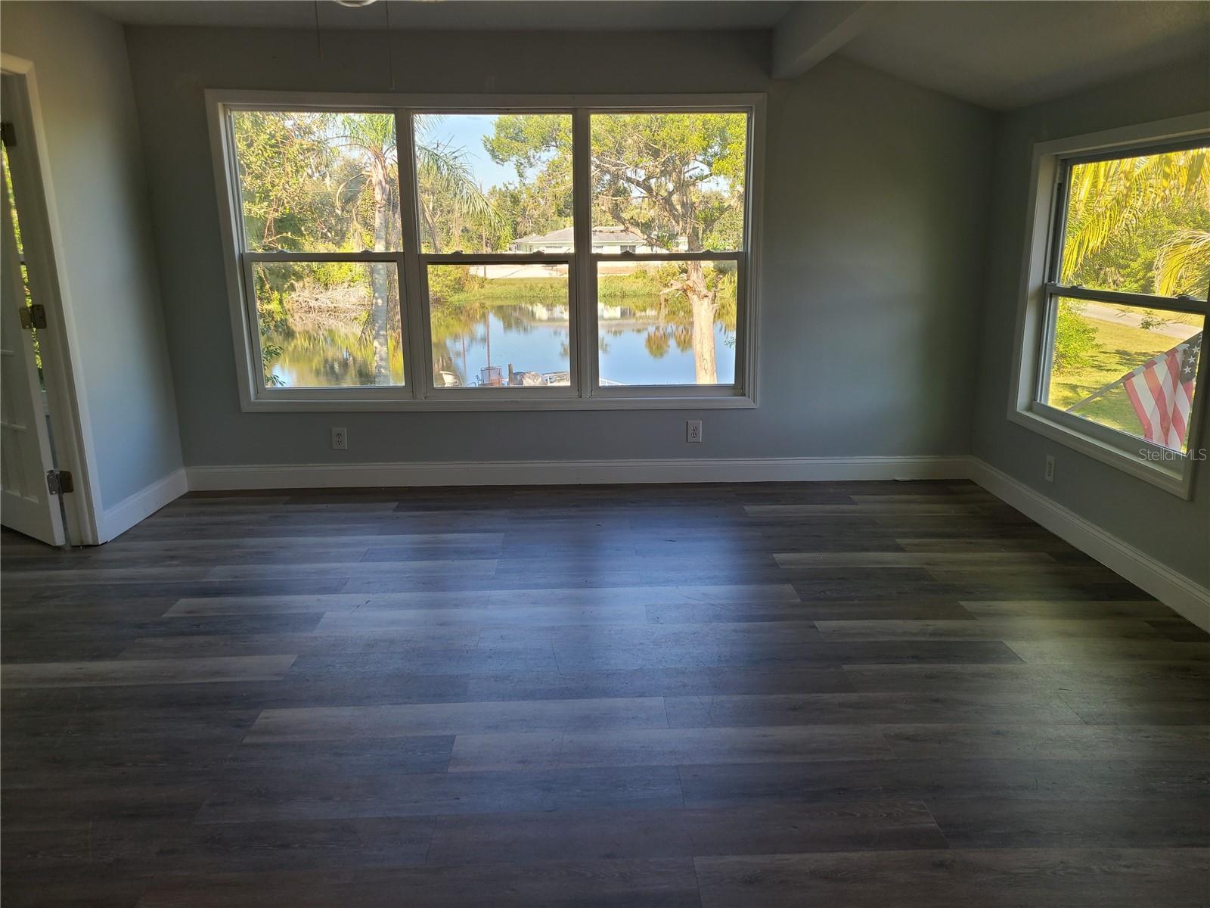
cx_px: 605
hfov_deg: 67.3
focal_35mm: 26
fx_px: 909
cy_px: 454
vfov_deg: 53.1
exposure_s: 1/207
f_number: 1.8
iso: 40
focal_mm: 5.4
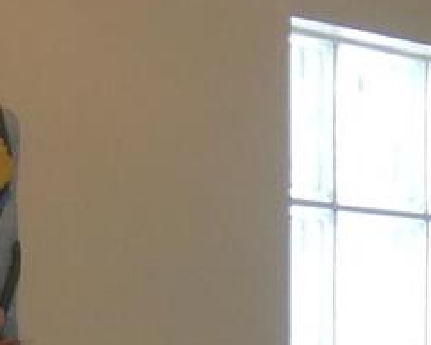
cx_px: 647
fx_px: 2539
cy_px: 810
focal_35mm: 199
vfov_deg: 7.3
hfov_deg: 9.4
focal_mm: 4.3
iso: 125
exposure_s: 1/100
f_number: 2.8
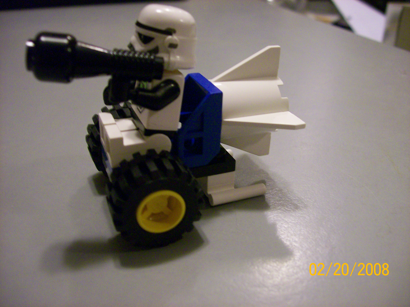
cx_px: 205
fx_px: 426
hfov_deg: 51.4
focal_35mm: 36
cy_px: 154
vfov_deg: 39.6
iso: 160
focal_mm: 6
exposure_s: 1/8
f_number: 2.7
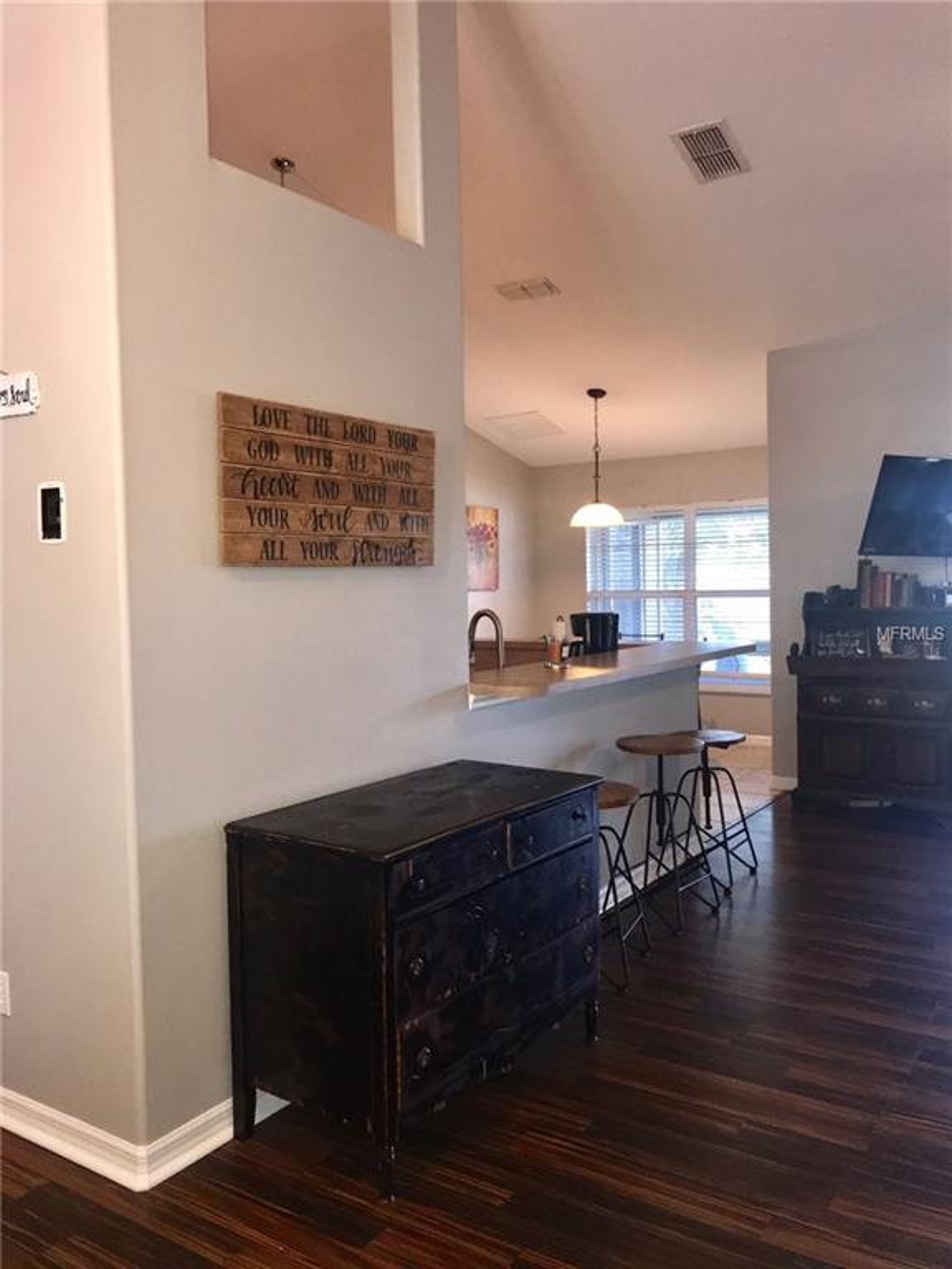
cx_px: 476
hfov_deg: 49.7
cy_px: 634
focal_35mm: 28
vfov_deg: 63.4
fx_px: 1027
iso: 64
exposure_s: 1/30
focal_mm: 3.99
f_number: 1.8
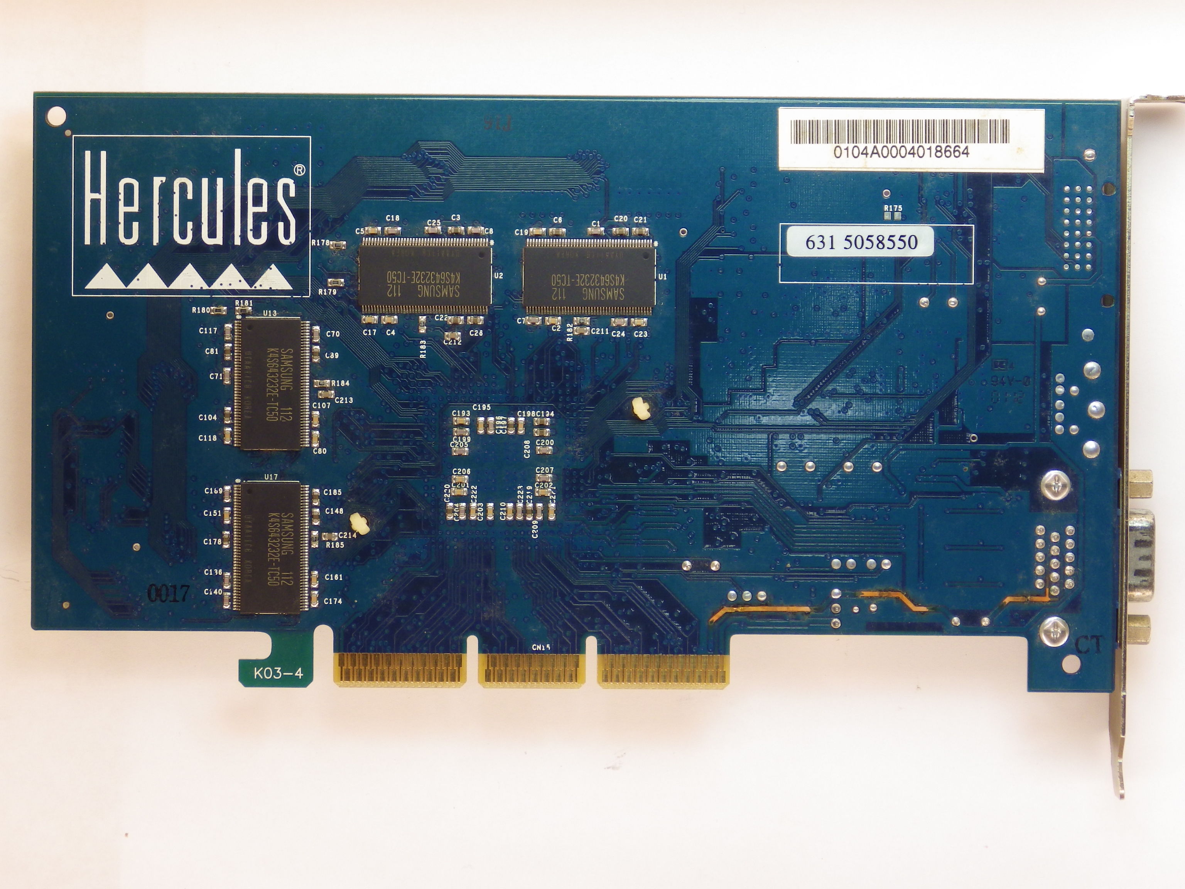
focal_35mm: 155
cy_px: 444
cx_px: 592
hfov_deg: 12.7
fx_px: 5306
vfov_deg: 9.6
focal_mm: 27.8
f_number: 5.2
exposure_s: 1/160
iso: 100
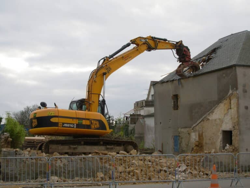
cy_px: 94
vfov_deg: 25.2
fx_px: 419
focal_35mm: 58
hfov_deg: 33.2
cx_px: 125
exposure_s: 1/342
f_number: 3.3
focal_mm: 9.5
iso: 50
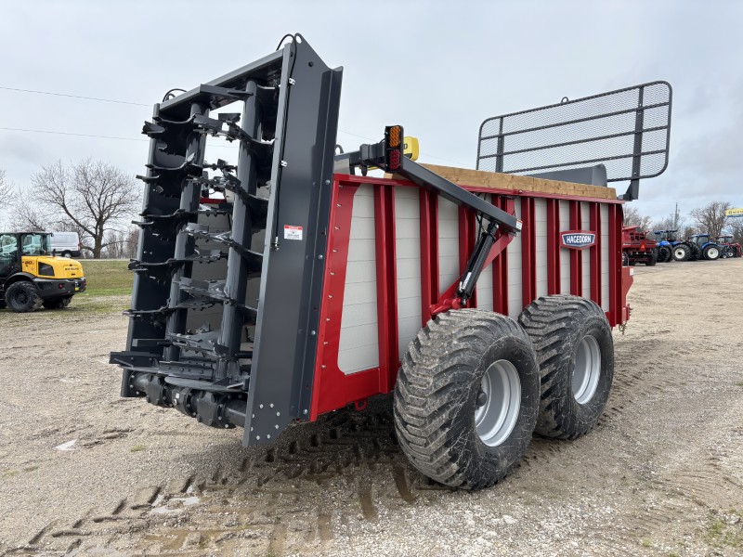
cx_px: 372
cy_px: 278
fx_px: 558
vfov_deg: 53.1
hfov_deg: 67.3
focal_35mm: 26
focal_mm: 5.96
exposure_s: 1/2639
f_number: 1.6
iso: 50
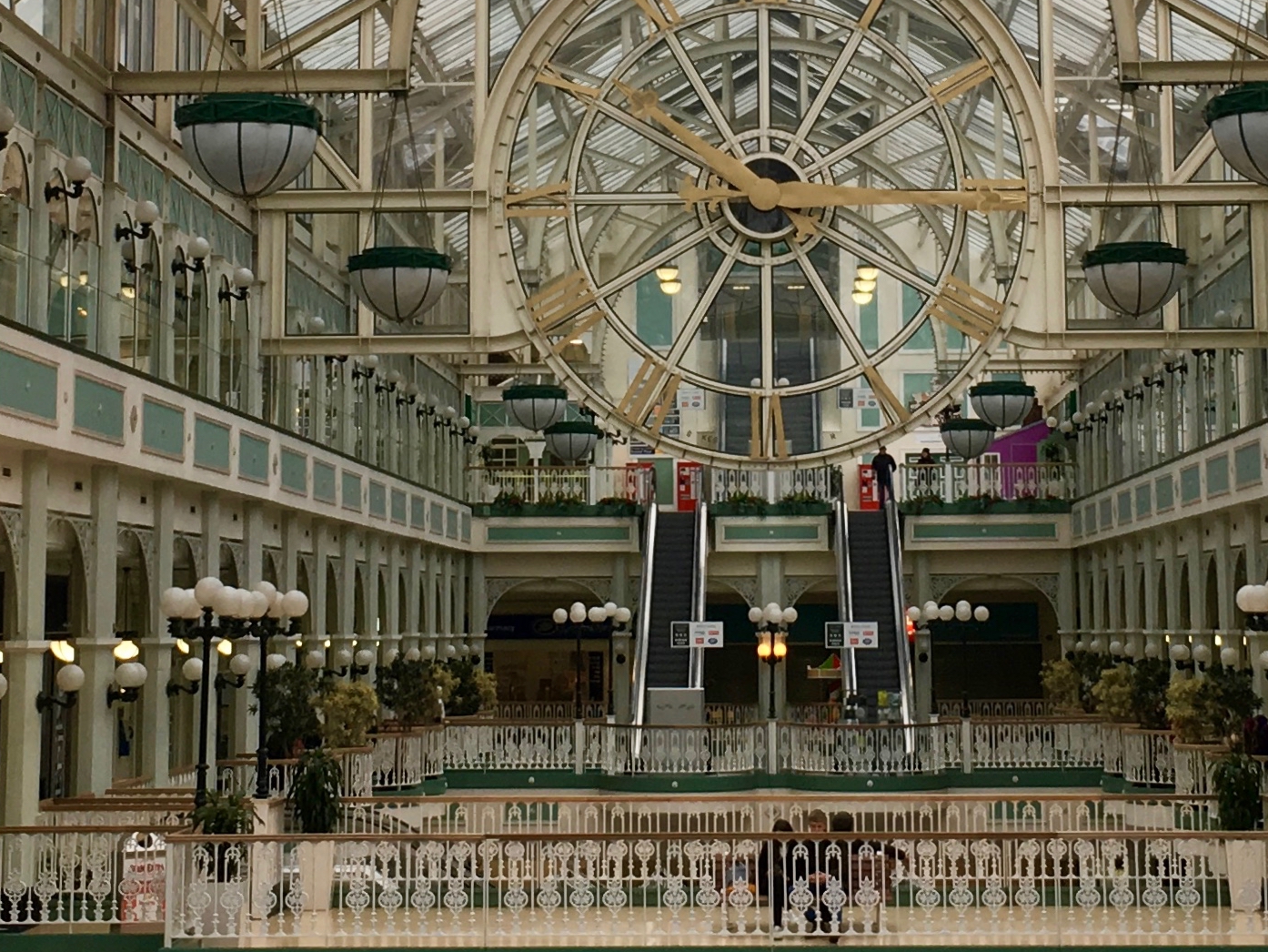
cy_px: 187
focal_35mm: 83
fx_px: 3041
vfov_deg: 17.6
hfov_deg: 23.5
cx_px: 704
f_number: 2.2
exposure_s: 1/100
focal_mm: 4.15
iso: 32
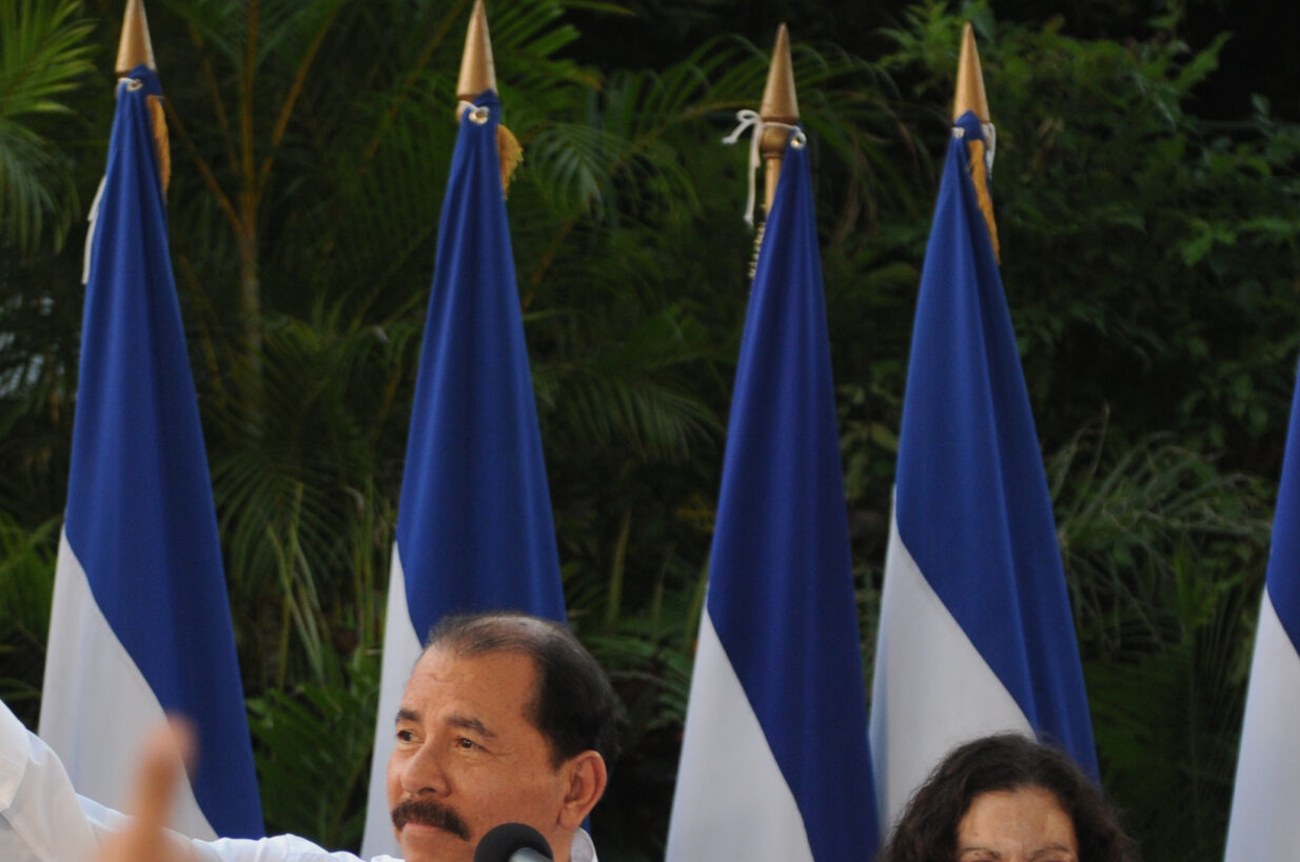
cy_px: 728
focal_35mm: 193
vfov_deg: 7.1
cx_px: 430
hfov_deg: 10.7
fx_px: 6959
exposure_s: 1/160
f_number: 2.8
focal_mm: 62
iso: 400
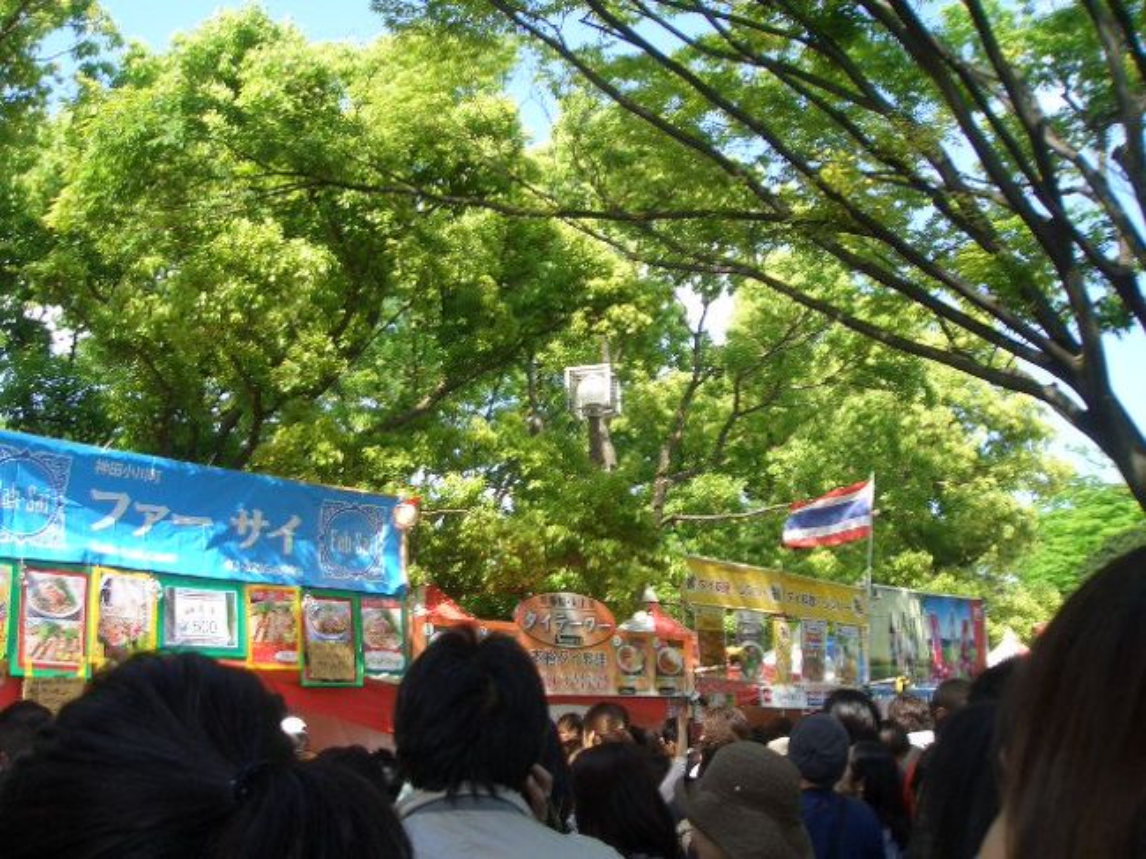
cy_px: 430
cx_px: 573
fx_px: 1191
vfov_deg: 39.6
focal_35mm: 36
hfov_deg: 51.4
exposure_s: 1/160
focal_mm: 4.8
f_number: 4
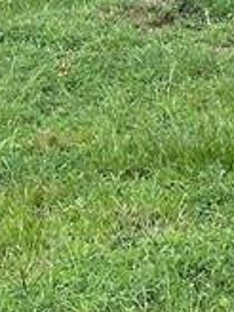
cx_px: 432
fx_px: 2695
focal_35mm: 299
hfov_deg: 4.9
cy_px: -259
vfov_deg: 6.5
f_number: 1.78
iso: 80
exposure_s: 1/121
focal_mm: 6.86
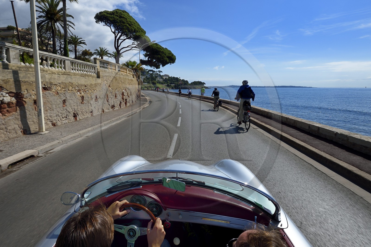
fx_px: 155
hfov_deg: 100.4
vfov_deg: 77.3
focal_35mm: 15
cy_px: 124
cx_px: 186
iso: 200
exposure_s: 1/320
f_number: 16
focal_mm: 15
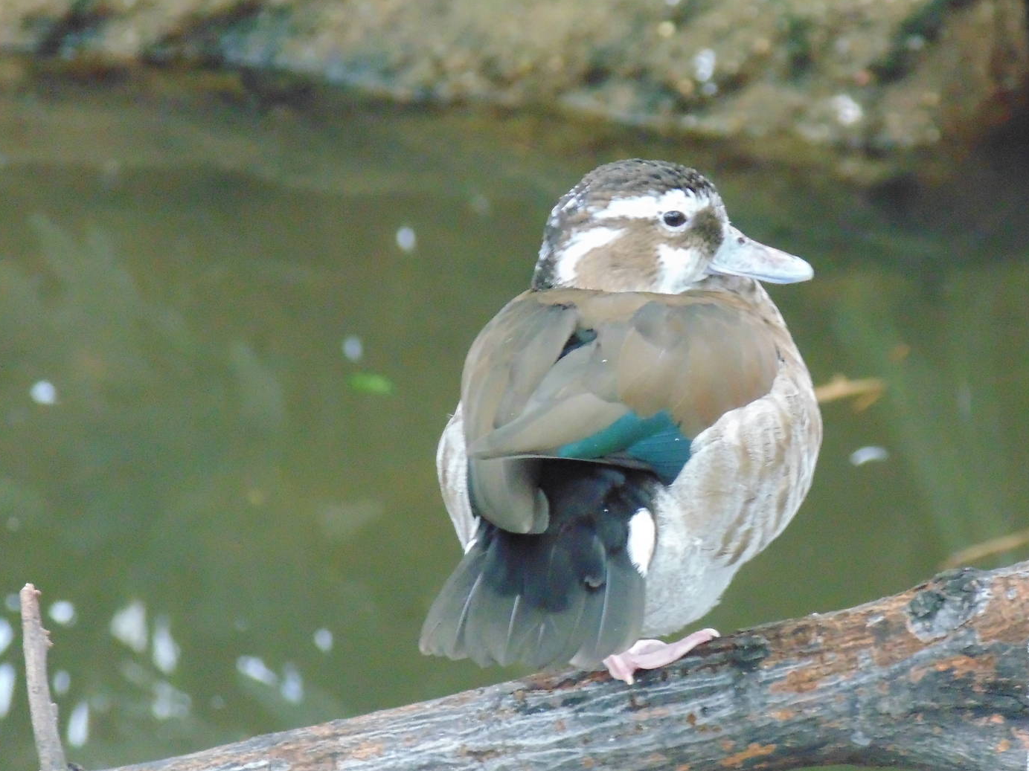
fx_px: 9630
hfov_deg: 6.1
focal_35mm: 324
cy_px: 366
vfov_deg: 4.6
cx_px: 585
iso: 800
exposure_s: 1/15
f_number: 5.8
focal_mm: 50.1
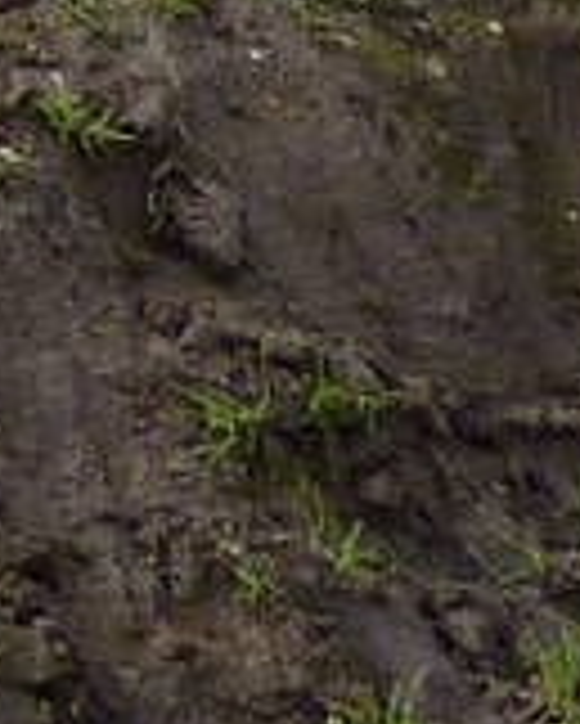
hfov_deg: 5.7
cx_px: -1511
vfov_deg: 6.7
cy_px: -1857
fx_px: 5209
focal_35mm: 243
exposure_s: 1/500
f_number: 3.3
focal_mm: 4.1
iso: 80
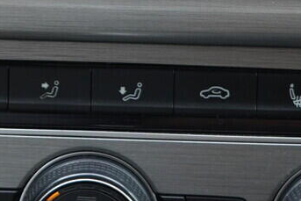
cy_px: -205
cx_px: 110
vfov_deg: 8.6
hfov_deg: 13.6
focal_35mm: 151
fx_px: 1263
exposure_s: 1/40
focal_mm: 24
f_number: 2.8
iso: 400
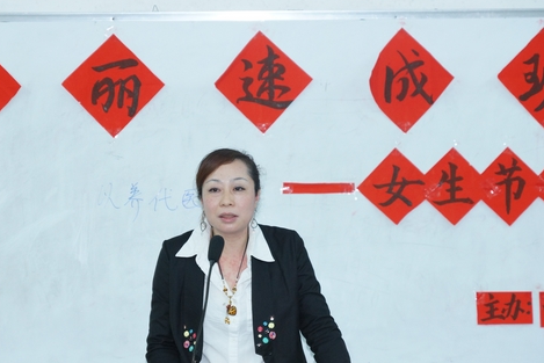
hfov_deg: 21.2
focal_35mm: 96
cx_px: 247
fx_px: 1451
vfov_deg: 14.3
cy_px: 194
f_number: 2.8
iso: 1000
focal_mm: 50
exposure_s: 1/60
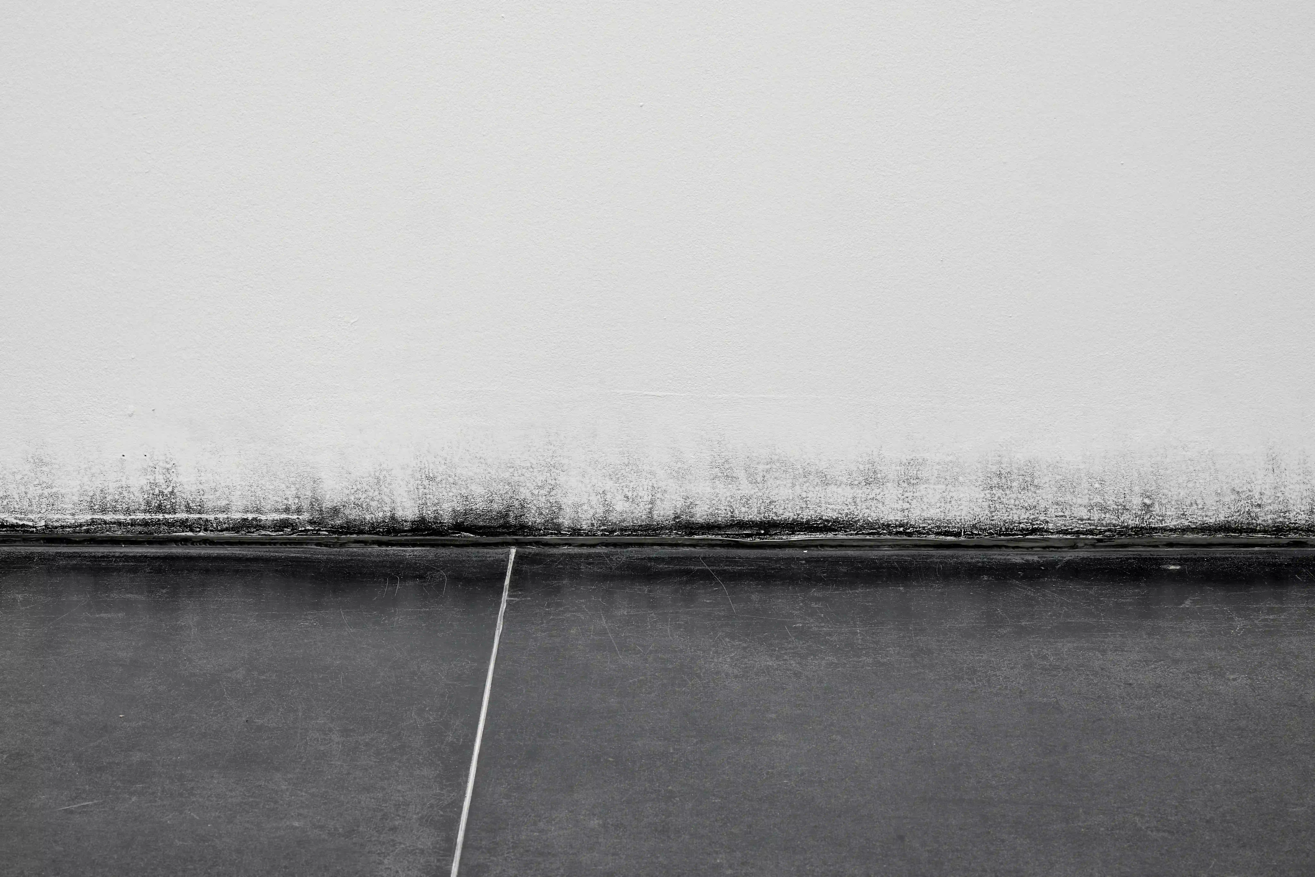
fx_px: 3105
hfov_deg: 23.9
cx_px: 658
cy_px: 438
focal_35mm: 85
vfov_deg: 16.1
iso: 200
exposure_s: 1/1.59
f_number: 16
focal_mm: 85
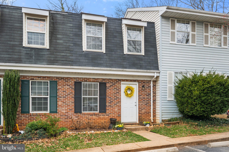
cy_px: 76
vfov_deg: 42.3
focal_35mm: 31
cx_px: 114
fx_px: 197
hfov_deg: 60.3
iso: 250
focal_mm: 31
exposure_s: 1/50
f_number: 10
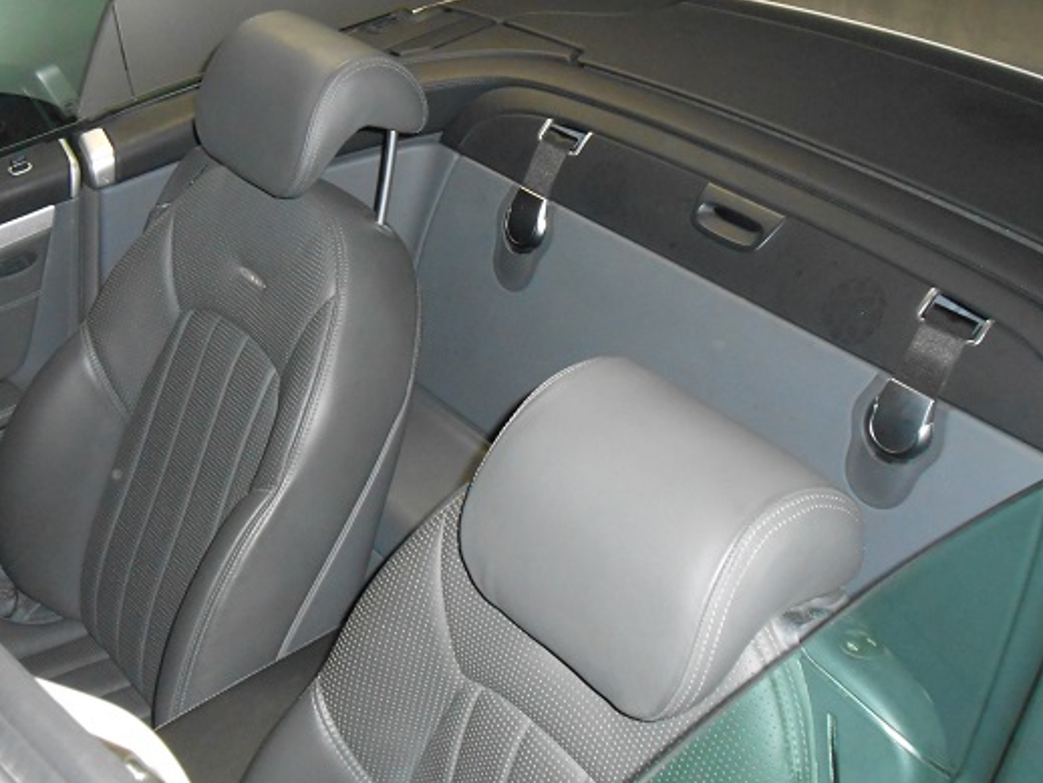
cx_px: 443
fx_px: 1326
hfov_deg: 42.8
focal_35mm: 44
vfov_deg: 32.9
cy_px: 350
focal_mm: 6.8
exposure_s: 1/30
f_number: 4.2
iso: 640
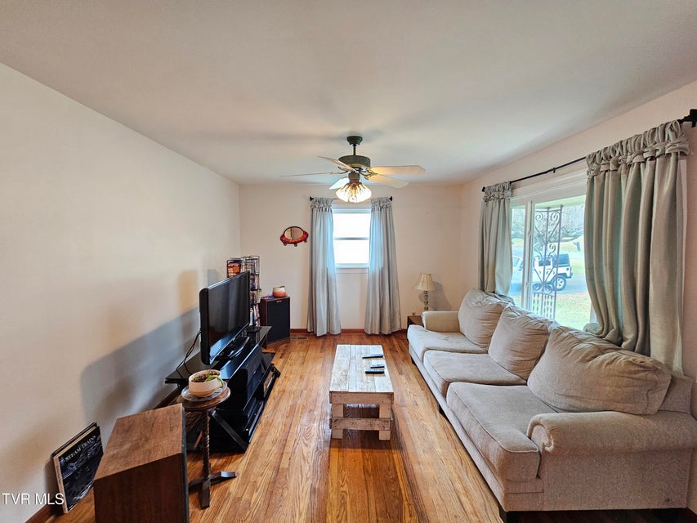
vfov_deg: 89.9
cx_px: 348
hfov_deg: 106.2
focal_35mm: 13
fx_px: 262
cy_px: 262
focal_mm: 2.2
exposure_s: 1/30
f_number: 2.2
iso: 320
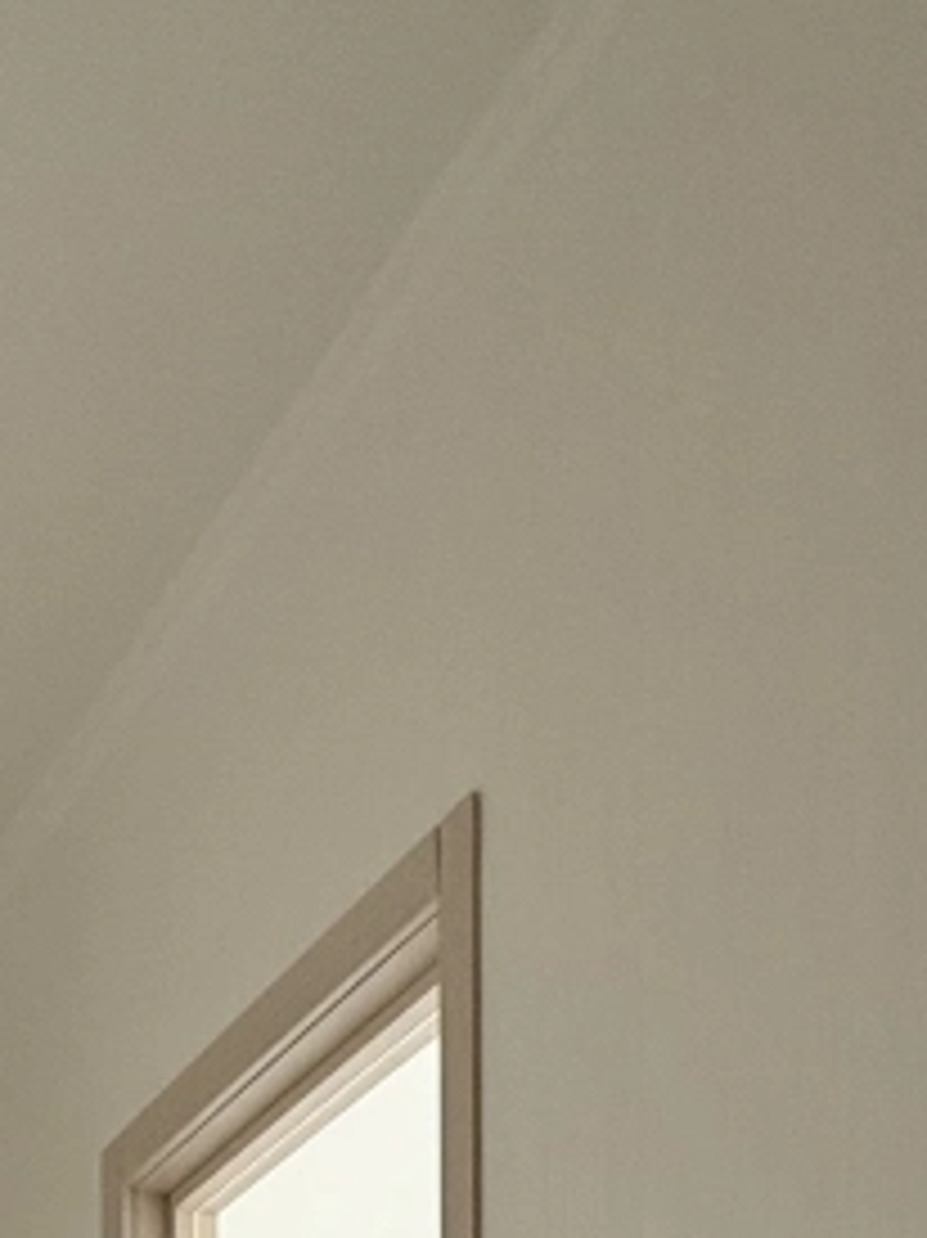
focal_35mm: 55
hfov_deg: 26.4
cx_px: 594
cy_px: 2021
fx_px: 1965
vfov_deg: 24.1
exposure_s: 1/99
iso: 200
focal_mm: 2.22
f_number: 2.2
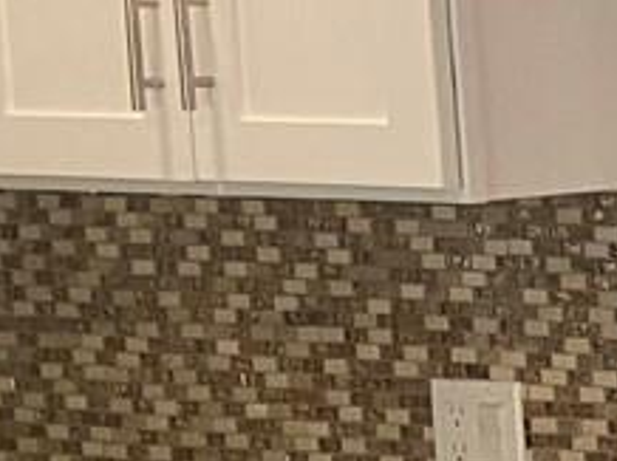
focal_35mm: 191
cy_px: 495
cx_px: 2097
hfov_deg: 8.1
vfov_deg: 7.7
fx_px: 3401
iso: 100
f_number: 1.8
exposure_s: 1/60
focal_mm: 4.25
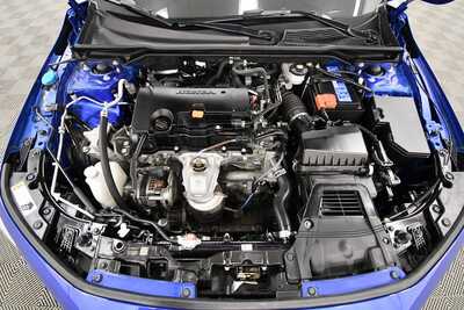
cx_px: 232
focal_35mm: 16
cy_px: 155
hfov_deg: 96.7
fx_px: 206
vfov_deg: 73.8
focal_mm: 11
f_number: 4.8
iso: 2800
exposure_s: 1/125
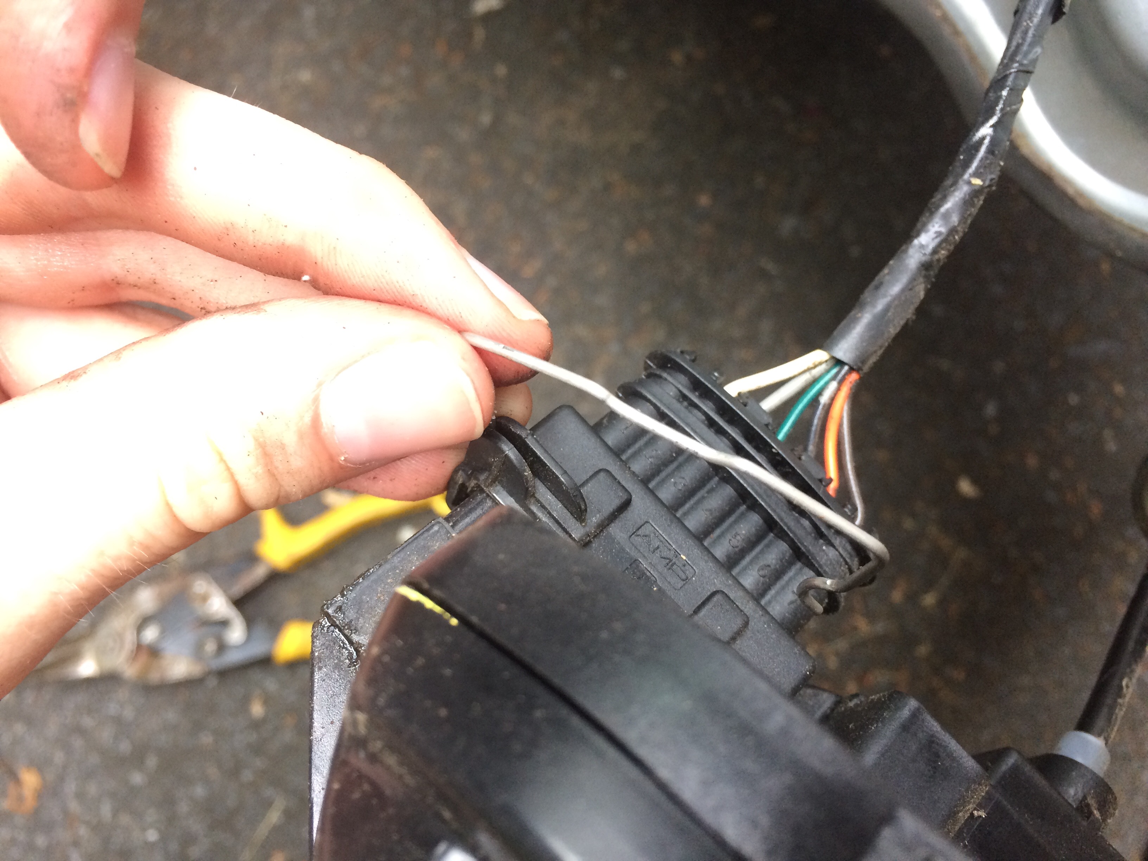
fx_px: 962
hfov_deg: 61.7
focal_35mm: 29
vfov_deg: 48.2
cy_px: 430
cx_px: 574
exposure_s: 1/30
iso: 64
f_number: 2.2
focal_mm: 4.15
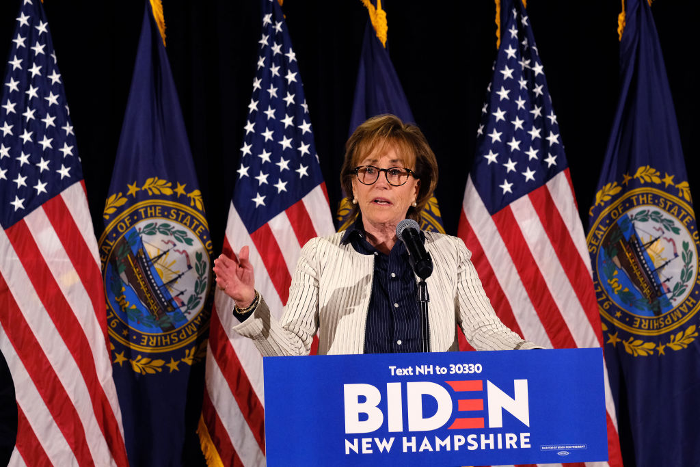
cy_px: 234
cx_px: 350
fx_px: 1633
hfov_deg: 24.2
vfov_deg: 16.3
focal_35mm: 84
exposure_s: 1/200
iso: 2000
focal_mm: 56
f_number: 4
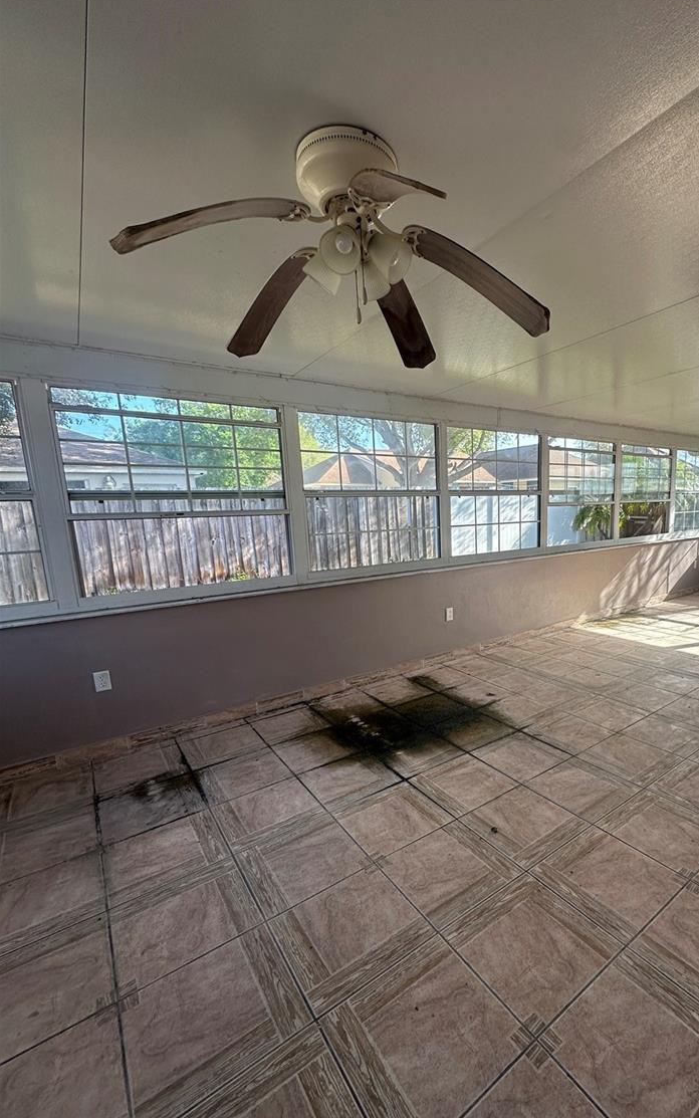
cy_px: 596
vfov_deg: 97.7
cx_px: 451
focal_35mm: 16
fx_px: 487
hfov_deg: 69.7
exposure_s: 1/147
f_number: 2.2
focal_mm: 2.22
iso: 40
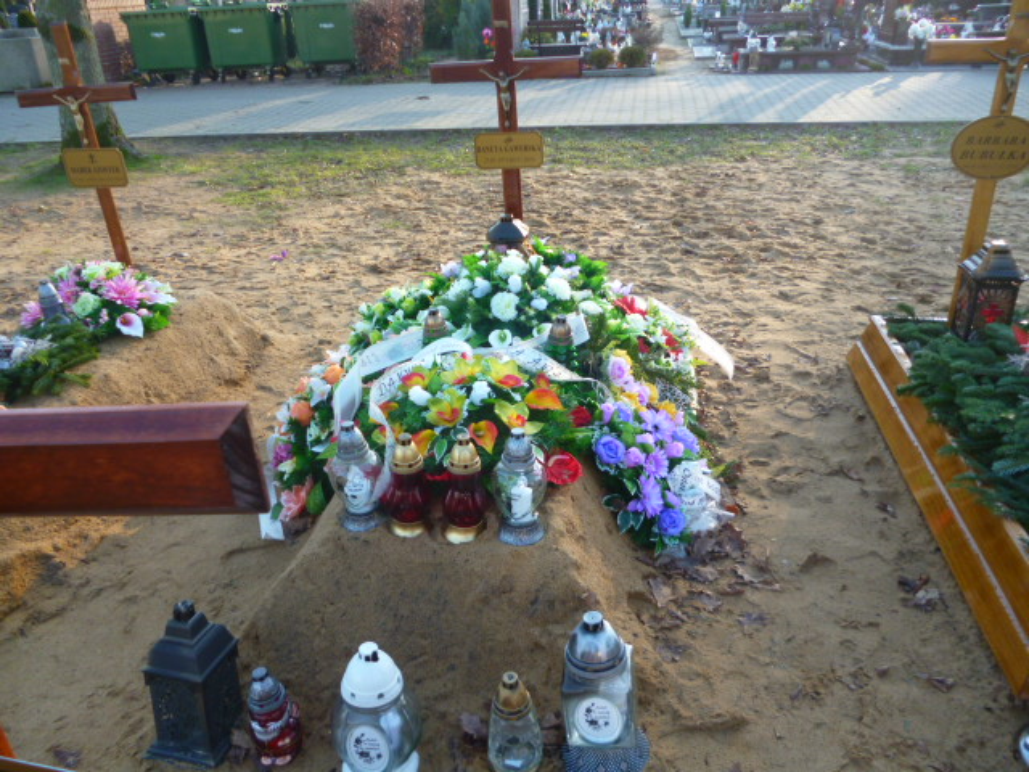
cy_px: 386
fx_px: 832
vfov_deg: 49.7
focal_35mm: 28
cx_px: 514
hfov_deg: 63.4
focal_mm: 5
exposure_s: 1/80
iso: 100
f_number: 3.1
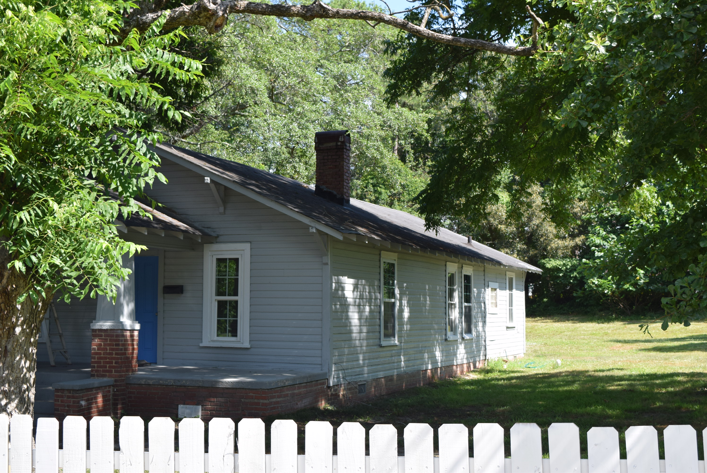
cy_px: 236
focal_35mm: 51
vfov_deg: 26.5
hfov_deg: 38.9
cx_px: 354
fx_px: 1002
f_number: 8
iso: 200
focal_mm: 34
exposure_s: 1/250
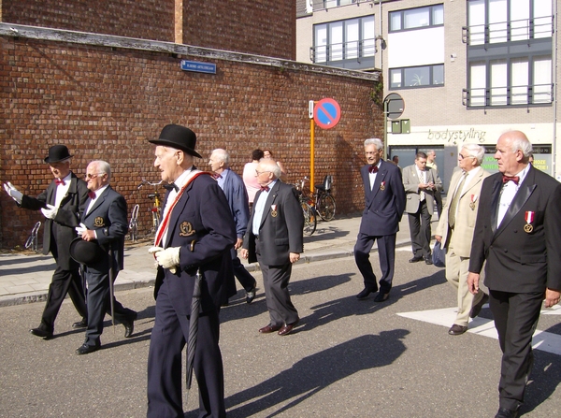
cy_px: 209
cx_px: 280
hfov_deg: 51.5
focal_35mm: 36
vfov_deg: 39.5
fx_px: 582
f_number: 4.7
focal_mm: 6
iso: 100
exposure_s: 1/424
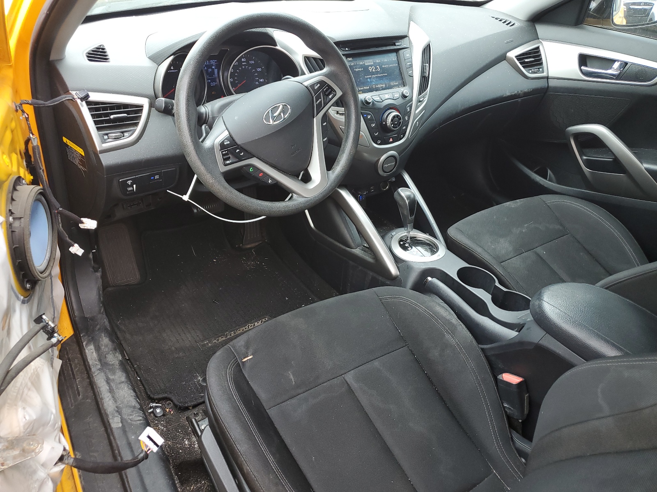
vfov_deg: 53.1
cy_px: 246
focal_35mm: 26
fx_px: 493
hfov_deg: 67.3
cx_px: 328
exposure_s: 1/120
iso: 59
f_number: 1.5
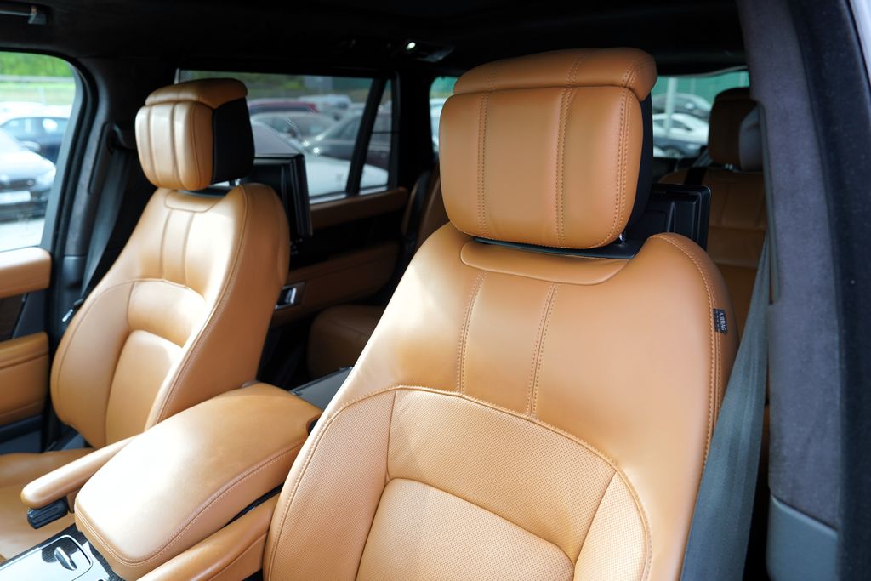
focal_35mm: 24
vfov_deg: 53.1
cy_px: 290
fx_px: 581
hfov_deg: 73.7
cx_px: 436
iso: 125
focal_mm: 24
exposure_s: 1/60
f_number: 4
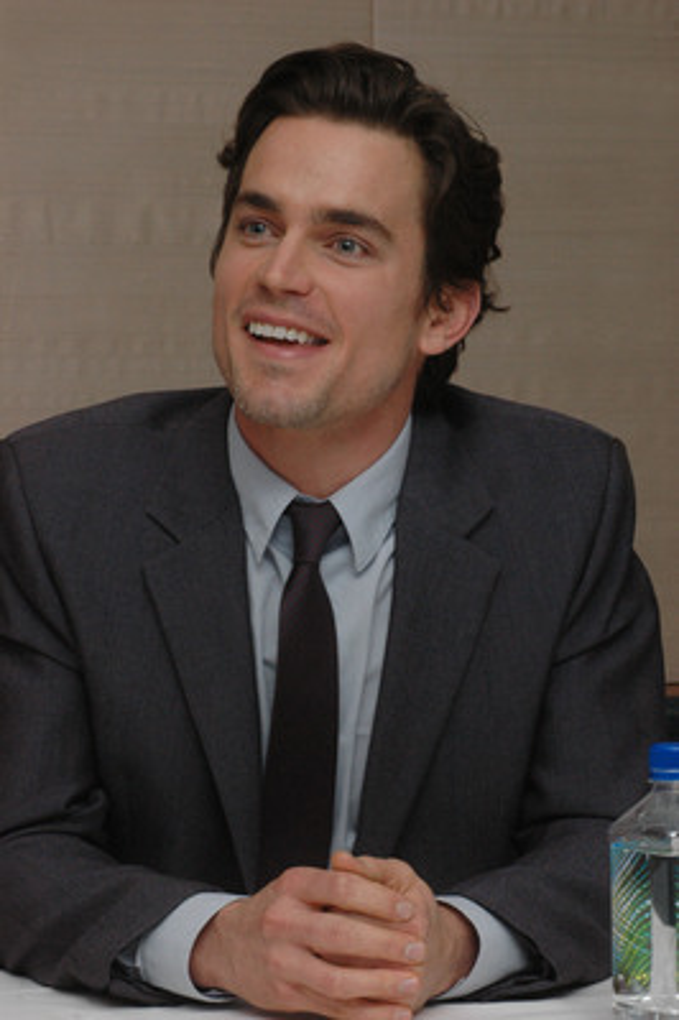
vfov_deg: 17.1
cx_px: 340
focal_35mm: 120
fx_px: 3401
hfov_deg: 11.4
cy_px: 510
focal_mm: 80
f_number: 14
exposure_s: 1/160
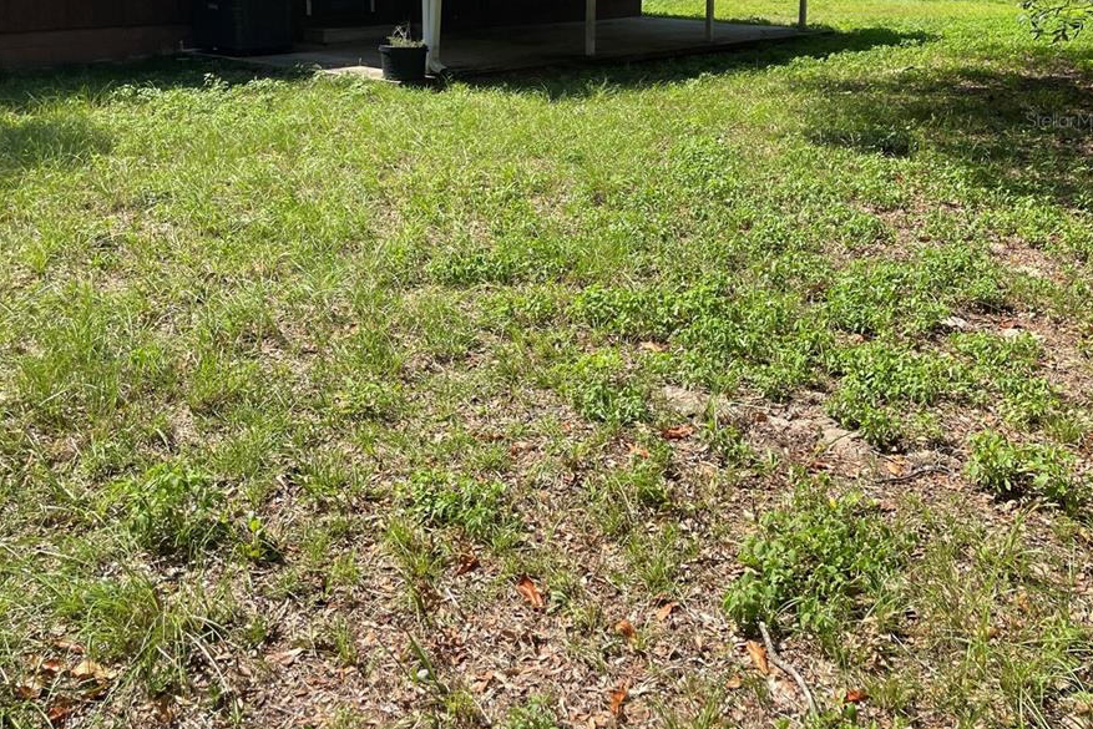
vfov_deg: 34.6
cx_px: 553
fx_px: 1123
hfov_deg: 51.9
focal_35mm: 37
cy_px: 120
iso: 32
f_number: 1.6
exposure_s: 1/1618
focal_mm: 4.2
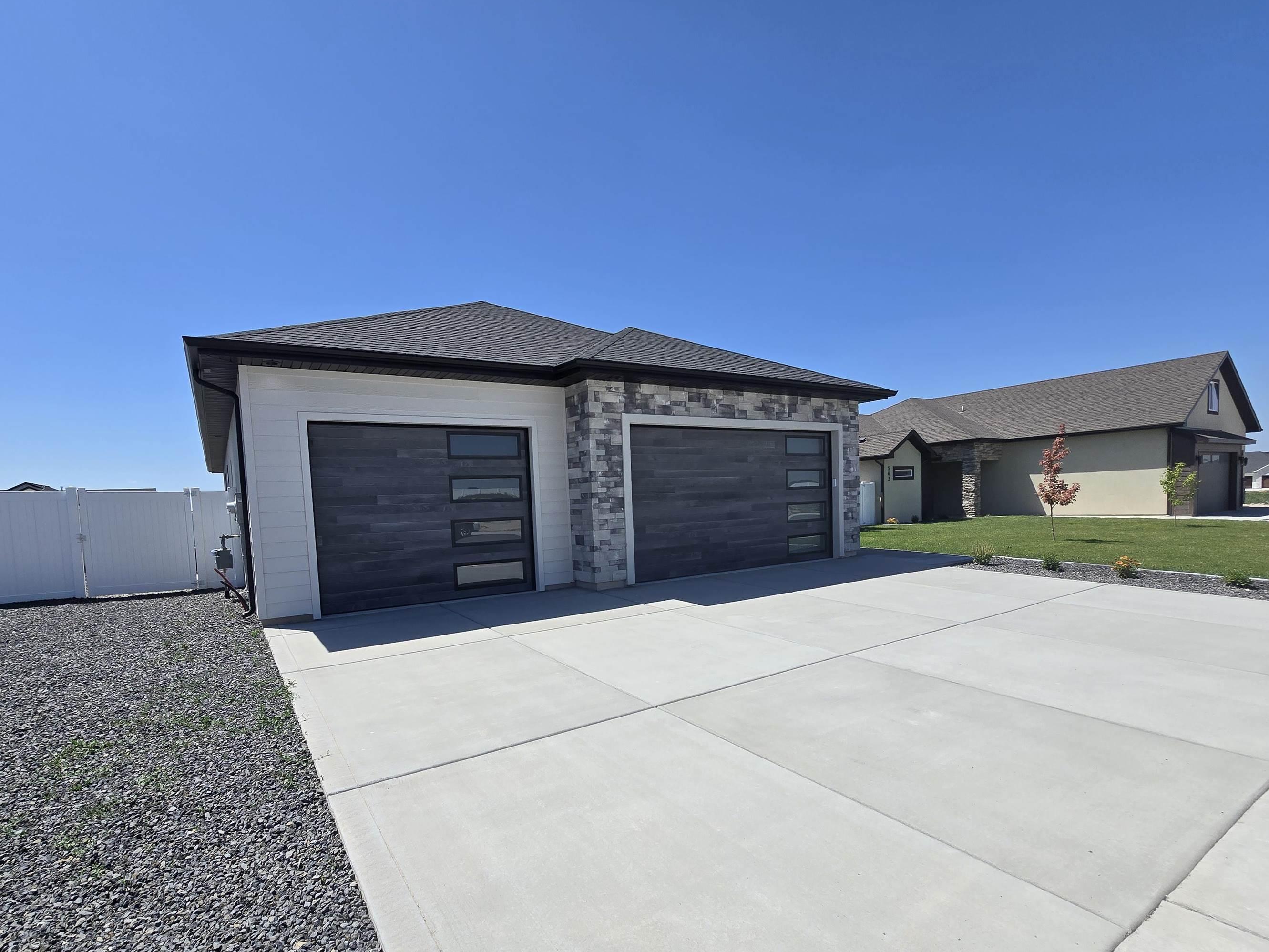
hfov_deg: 97.9
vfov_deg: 81.4
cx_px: 580
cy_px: 532
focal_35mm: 15
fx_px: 550
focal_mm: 2.2
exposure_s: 1/3521
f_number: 2.2
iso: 50
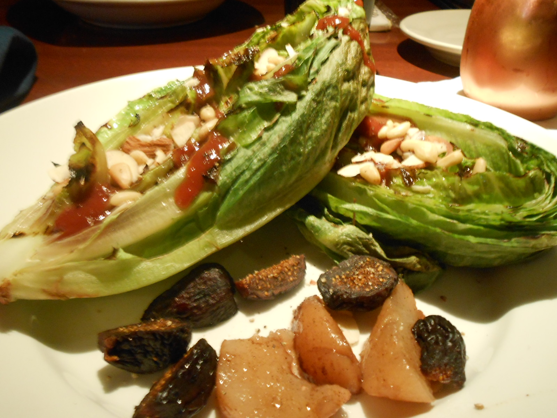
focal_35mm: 30
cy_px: 209
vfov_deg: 46.8
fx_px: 483
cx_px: 278
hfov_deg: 60.0
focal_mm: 5.3
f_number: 3.8
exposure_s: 1/4
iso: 400
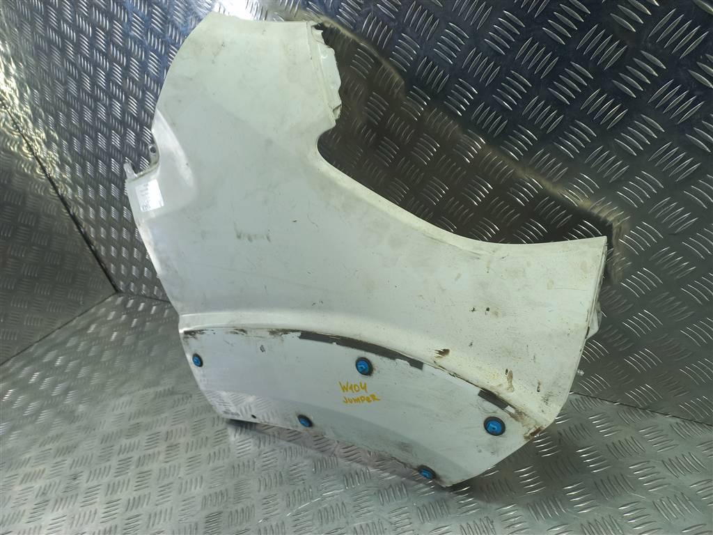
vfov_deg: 54.9
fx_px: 515
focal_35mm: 25
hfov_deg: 69.4
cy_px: 268
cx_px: 356
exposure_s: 1/50
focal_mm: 4.6
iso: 50
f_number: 1.8
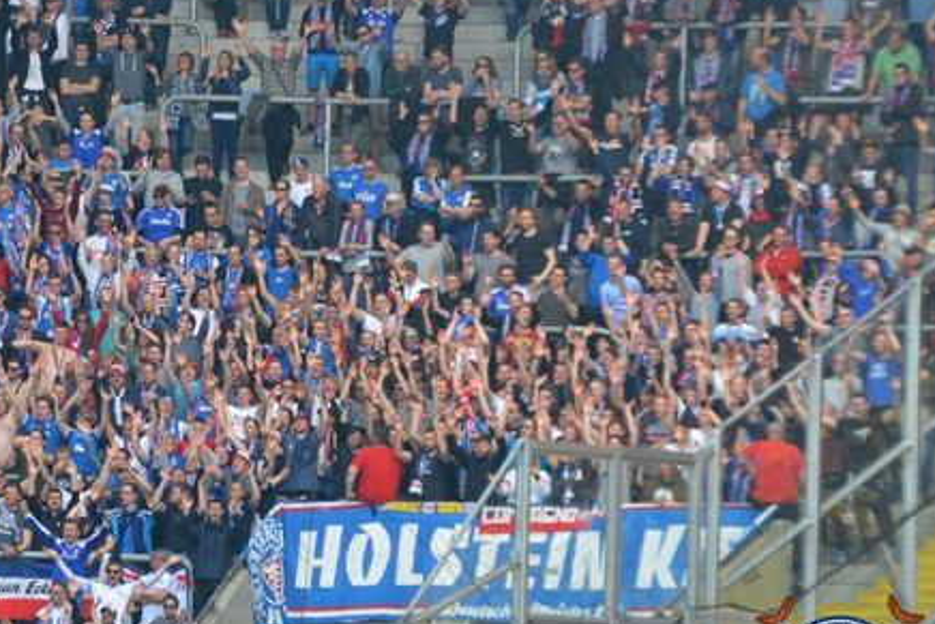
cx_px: 345
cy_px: 375
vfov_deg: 3.5
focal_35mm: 392
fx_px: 10184
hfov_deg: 5.3
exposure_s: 1/1000
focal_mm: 200
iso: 640
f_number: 4
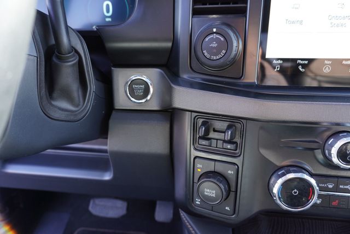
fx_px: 234
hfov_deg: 73.7
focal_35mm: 24
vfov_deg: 53.2
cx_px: 175
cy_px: 117
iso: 320
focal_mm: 16
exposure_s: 1/60
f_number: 4
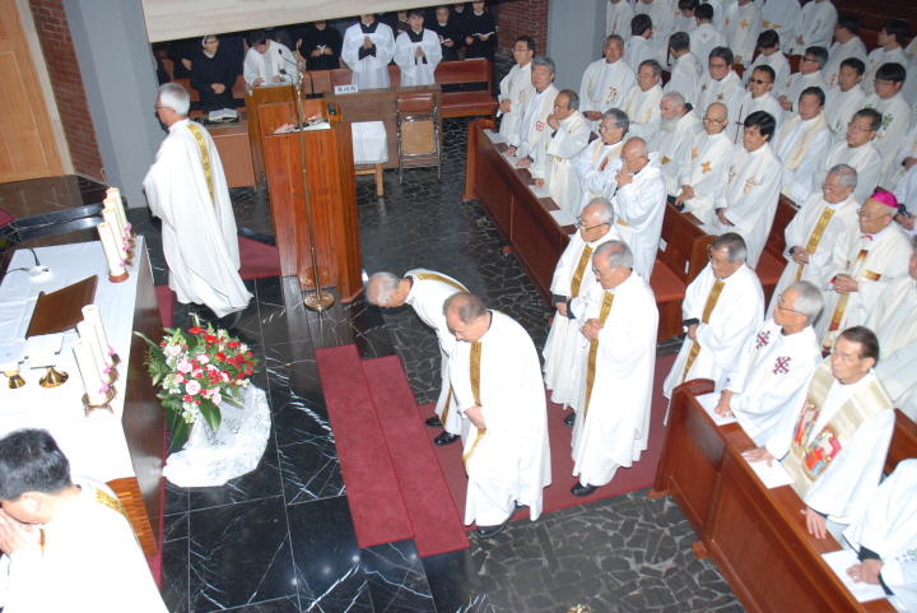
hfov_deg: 57.2
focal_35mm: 33
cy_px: 306
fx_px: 841
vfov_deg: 40.0
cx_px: 458
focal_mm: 22
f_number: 5.6
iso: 400
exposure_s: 1/60
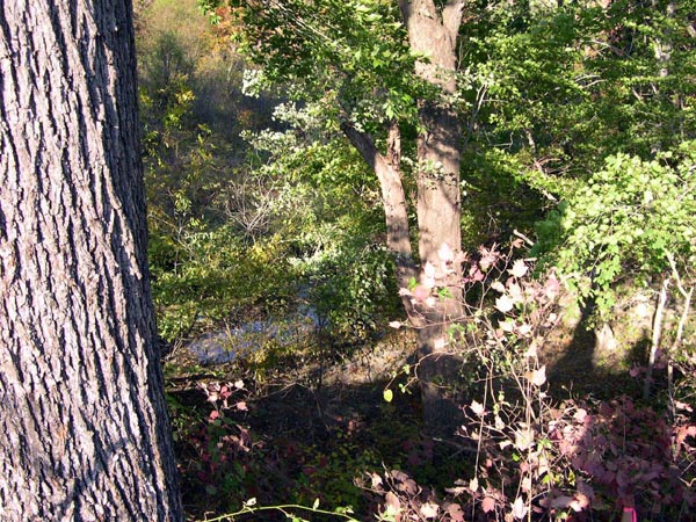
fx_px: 764
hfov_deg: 49.0
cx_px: 348
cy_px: 261
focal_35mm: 38
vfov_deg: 37.7
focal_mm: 8
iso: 100
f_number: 2.8
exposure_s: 1/229
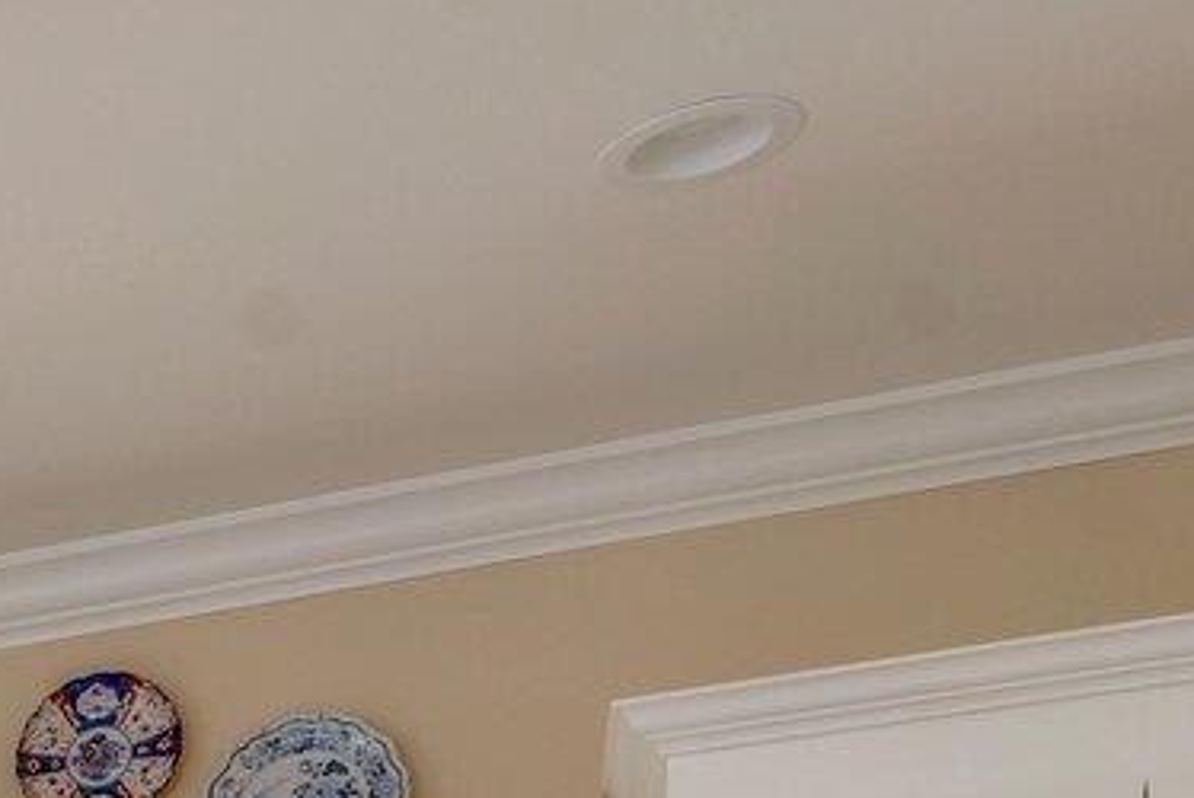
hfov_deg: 16.3
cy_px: 1808
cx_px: -1245
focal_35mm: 93
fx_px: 3087
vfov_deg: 12.2
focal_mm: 17
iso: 100
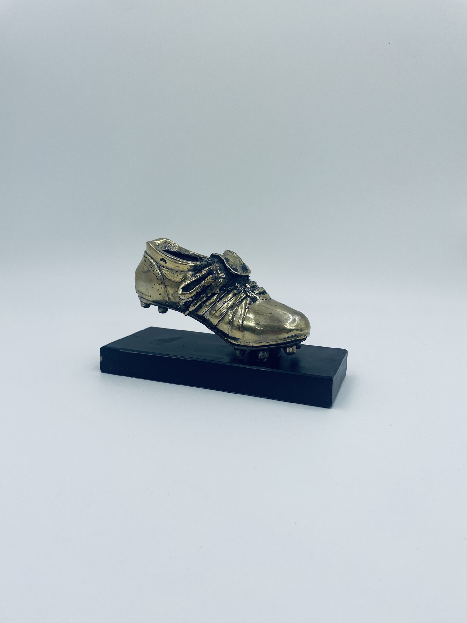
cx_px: 234
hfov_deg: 53.1
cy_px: 312
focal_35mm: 26
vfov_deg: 67.3
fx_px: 468
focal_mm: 4.2
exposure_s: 1/955
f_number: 1.6
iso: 32
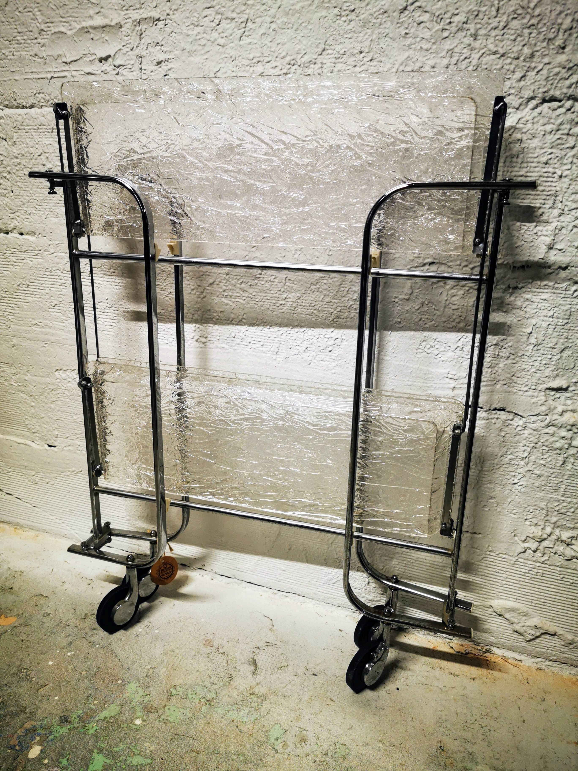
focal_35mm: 27
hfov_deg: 51.4
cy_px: 386
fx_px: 601
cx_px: 289
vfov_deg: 65.3
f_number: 1.6
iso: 125
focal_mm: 5.56
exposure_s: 1/50
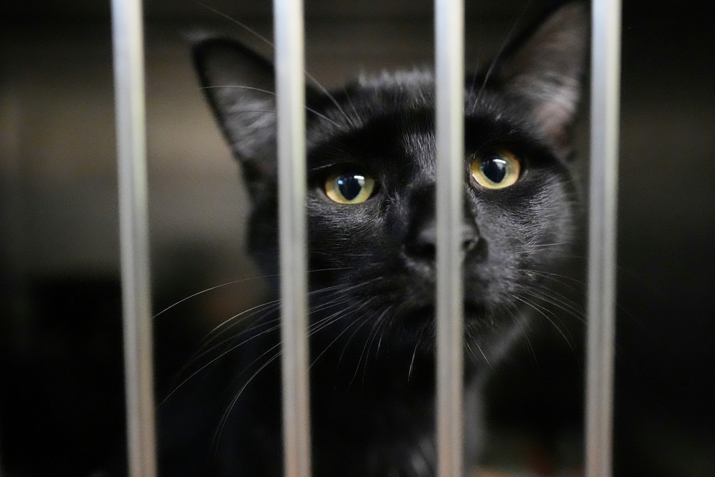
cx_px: 358
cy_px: 238
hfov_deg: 54.4
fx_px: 695
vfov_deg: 37.9
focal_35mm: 35
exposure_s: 1/400
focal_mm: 35
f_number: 3.2
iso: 12800
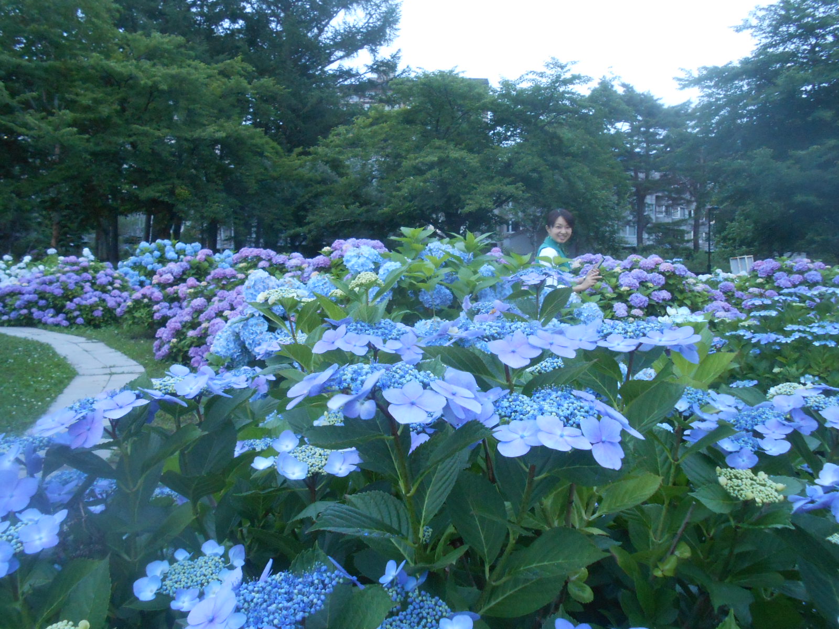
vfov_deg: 53.1
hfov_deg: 67.3
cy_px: 314
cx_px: 420
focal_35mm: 26
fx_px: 630
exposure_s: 1/20
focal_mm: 4.6
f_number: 3.5
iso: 400
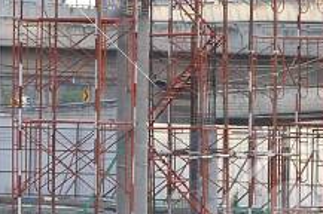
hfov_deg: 4.6
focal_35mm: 449
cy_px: 154
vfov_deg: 3.1
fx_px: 4023
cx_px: 15
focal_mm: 50
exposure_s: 1/80
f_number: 6.3
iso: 200
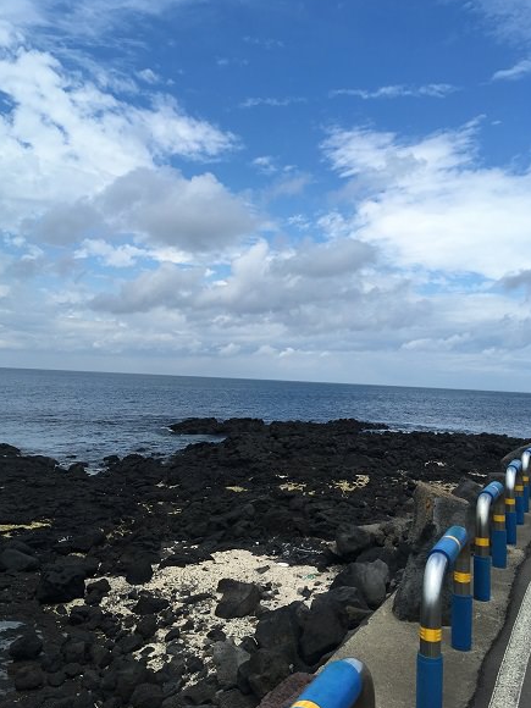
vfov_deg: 56.7
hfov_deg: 44.1
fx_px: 654
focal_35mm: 32
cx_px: 250
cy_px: 321
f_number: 2.2
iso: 25
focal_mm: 4.15
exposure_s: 1/2653
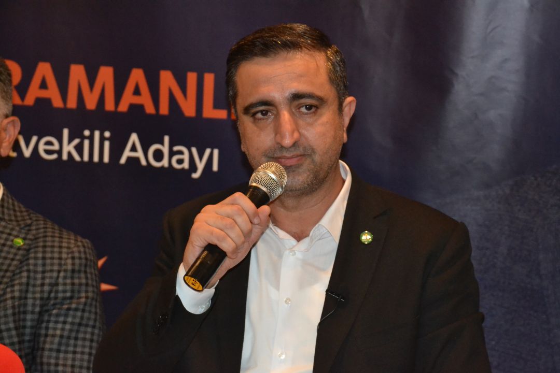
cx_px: 280
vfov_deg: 13.8
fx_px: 1540
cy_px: 186
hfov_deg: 20.6
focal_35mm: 99
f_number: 5.3
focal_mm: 66
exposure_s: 1/60
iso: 3200
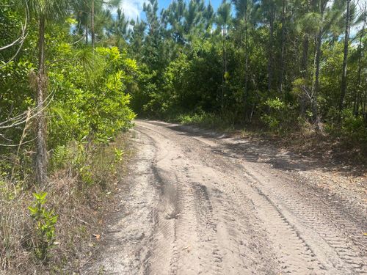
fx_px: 276
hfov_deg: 67.3
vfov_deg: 53.1
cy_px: 138
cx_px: 184
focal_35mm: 26
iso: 50
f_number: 1.6
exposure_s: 1/2242
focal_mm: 5.96
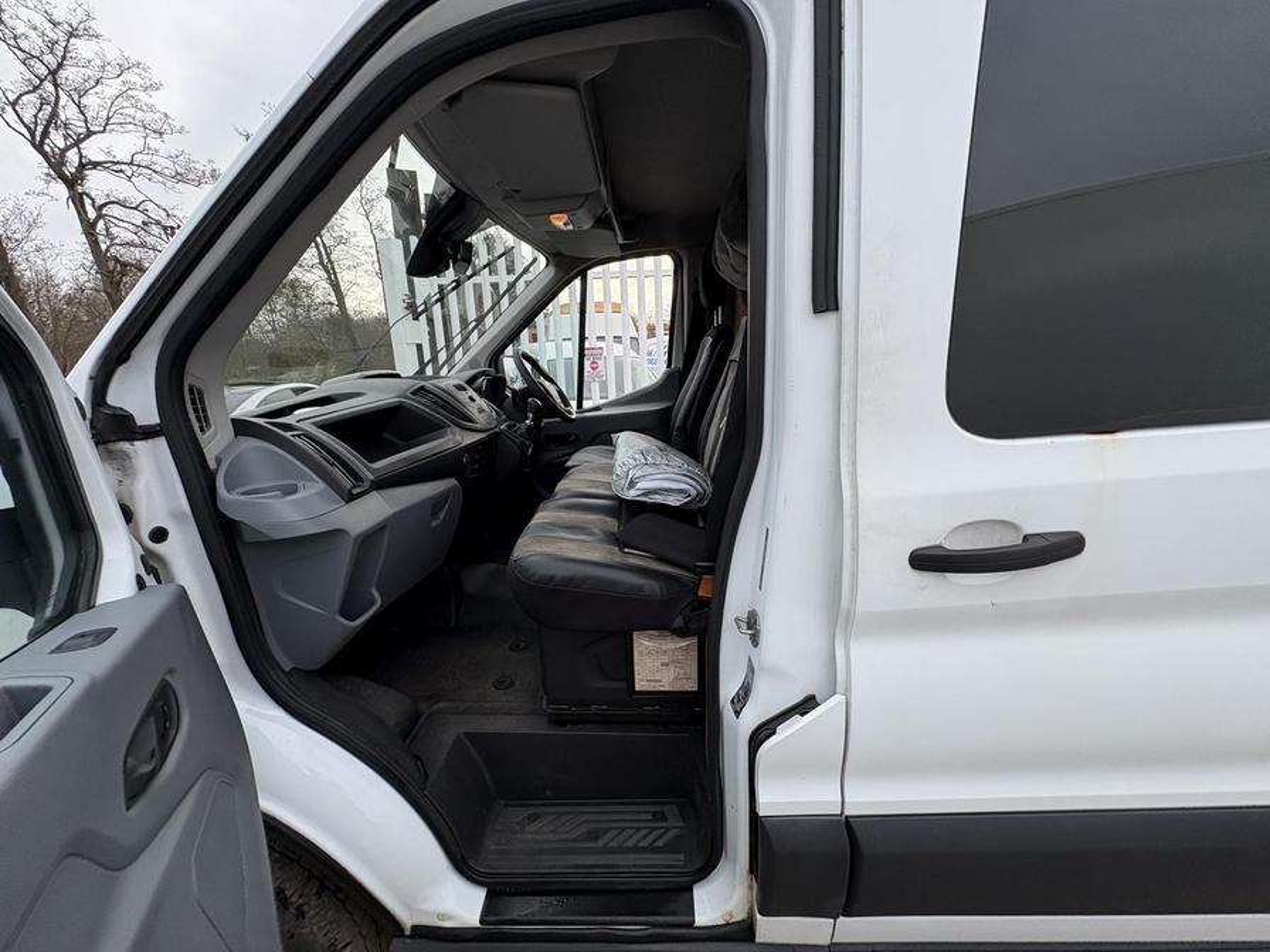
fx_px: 514
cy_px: 476
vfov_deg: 85.7
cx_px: 635
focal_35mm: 14
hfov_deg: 102.1
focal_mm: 2.22
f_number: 2.2
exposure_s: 1/325
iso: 40
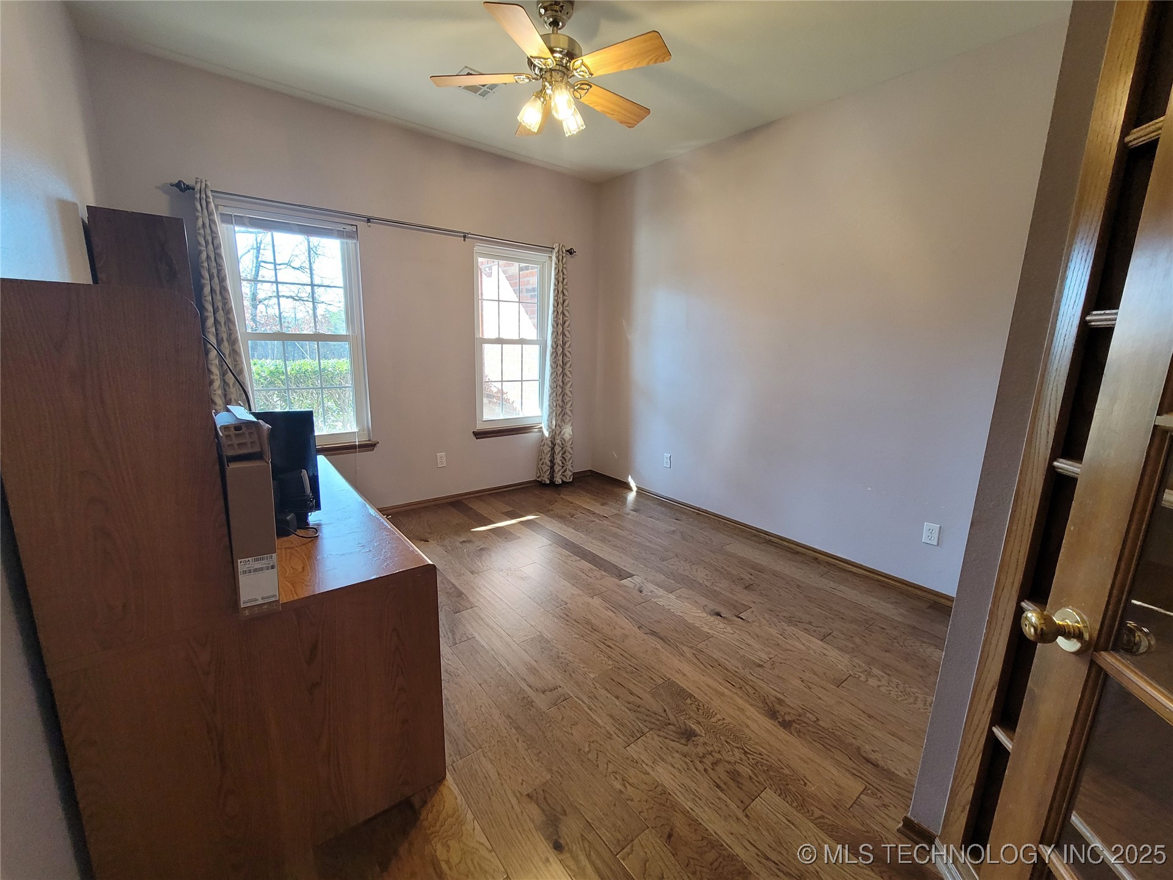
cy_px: 440
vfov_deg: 89.9
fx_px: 441
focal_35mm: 13
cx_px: 586
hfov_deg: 106.2
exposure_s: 1/60
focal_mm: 2.2
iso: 250
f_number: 2.2
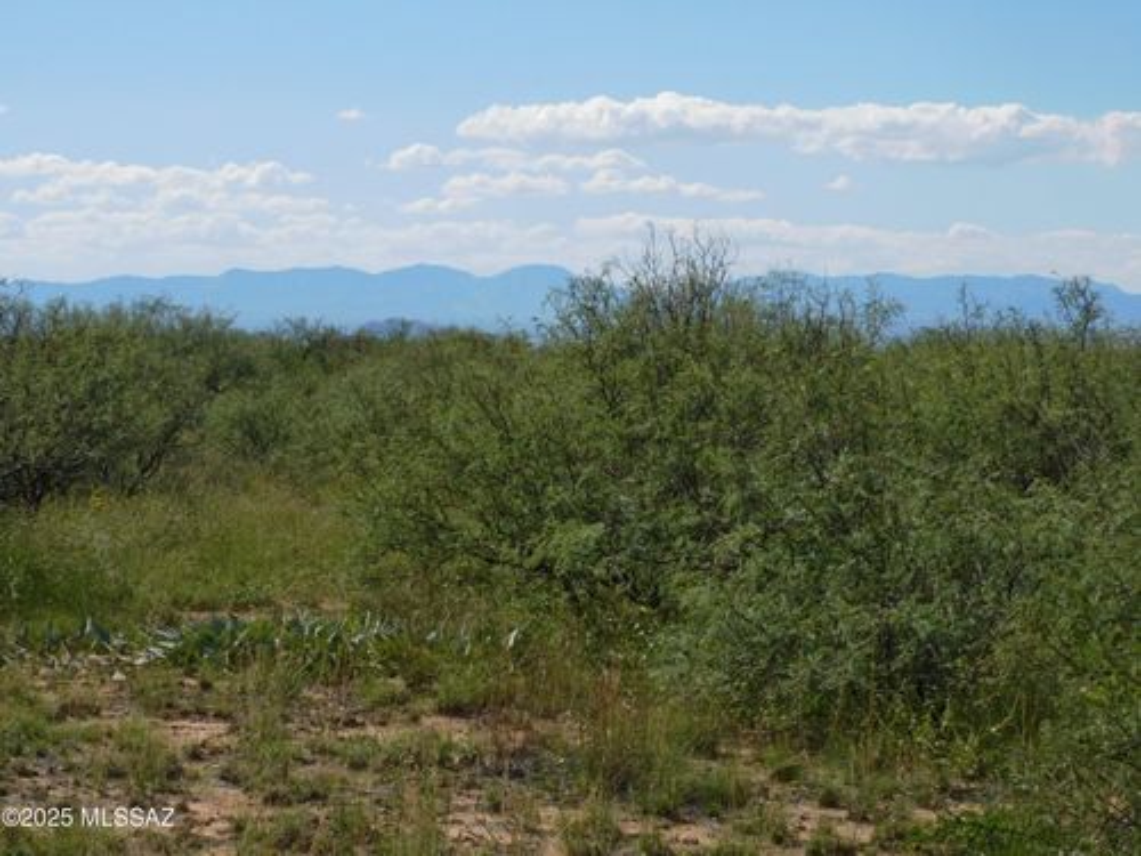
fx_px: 3461
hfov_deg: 18.7
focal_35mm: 105
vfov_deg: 14.1
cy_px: 428
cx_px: 570
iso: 125
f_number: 4.8
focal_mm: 18.8
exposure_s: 1/1250
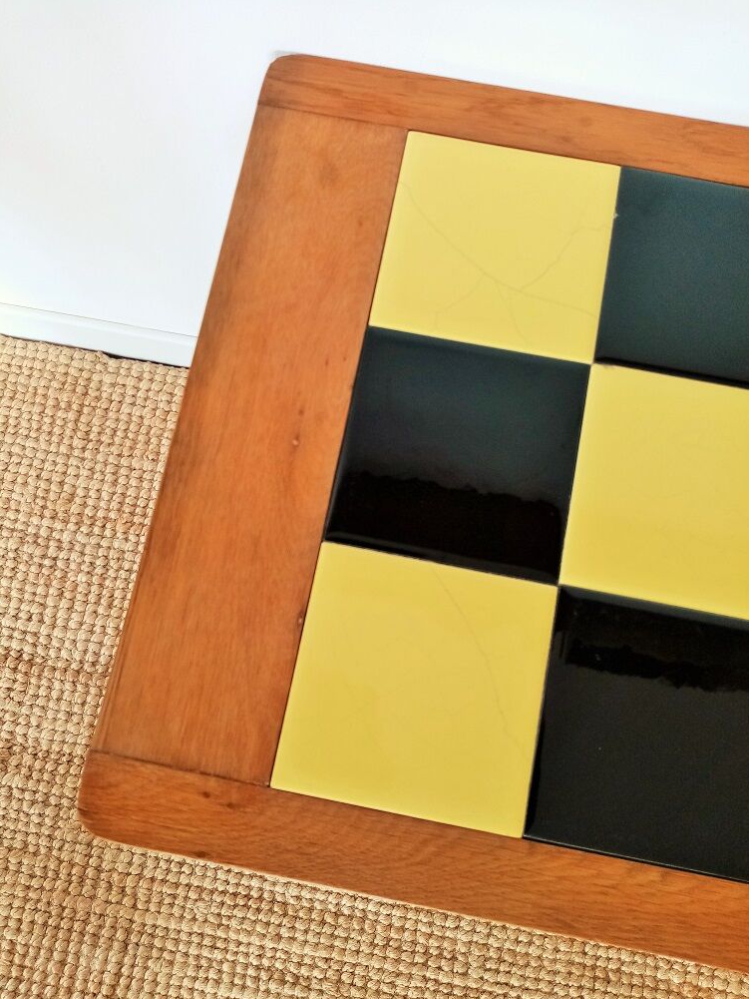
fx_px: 779
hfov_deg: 51.4
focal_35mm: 27
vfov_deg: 65.3
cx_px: 370
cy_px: 516
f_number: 1.8
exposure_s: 1/33.3
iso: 146
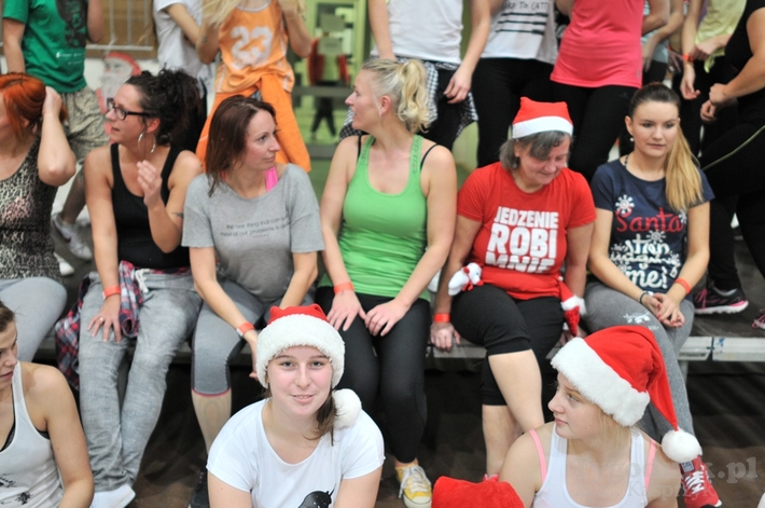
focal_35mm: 42
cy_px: 254
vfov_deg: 31.8
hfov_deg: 46.5
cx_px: 382
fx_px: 891
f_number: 1.8
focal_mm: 28
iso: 640
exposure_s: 1/160
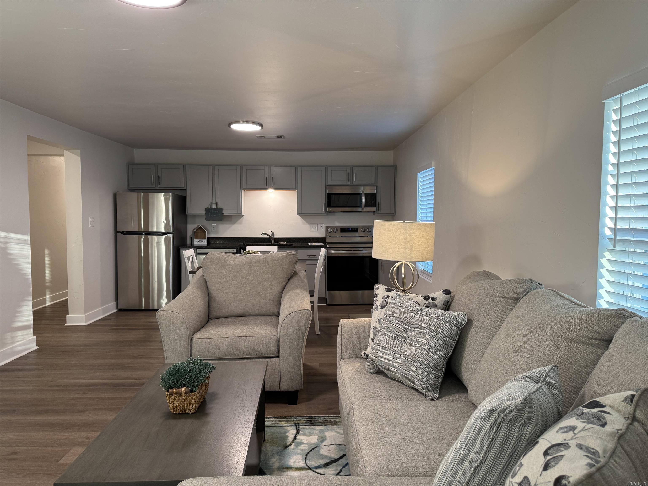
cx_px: 324
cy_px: 243
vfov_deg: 56.8
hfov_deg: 71.6
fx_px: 449
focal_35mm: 24
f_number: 1.78
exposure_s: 1/60
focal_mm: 6.76
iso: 125
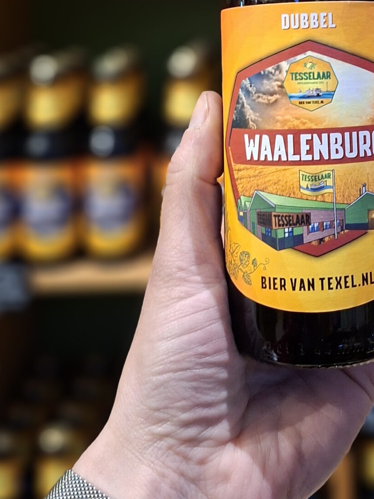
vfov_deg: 32.9
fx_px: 778
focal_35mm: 54
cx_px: 310
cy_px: 10
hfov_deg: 26.4
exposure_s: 1/33
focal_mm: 5.54
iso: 320
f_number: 1.8
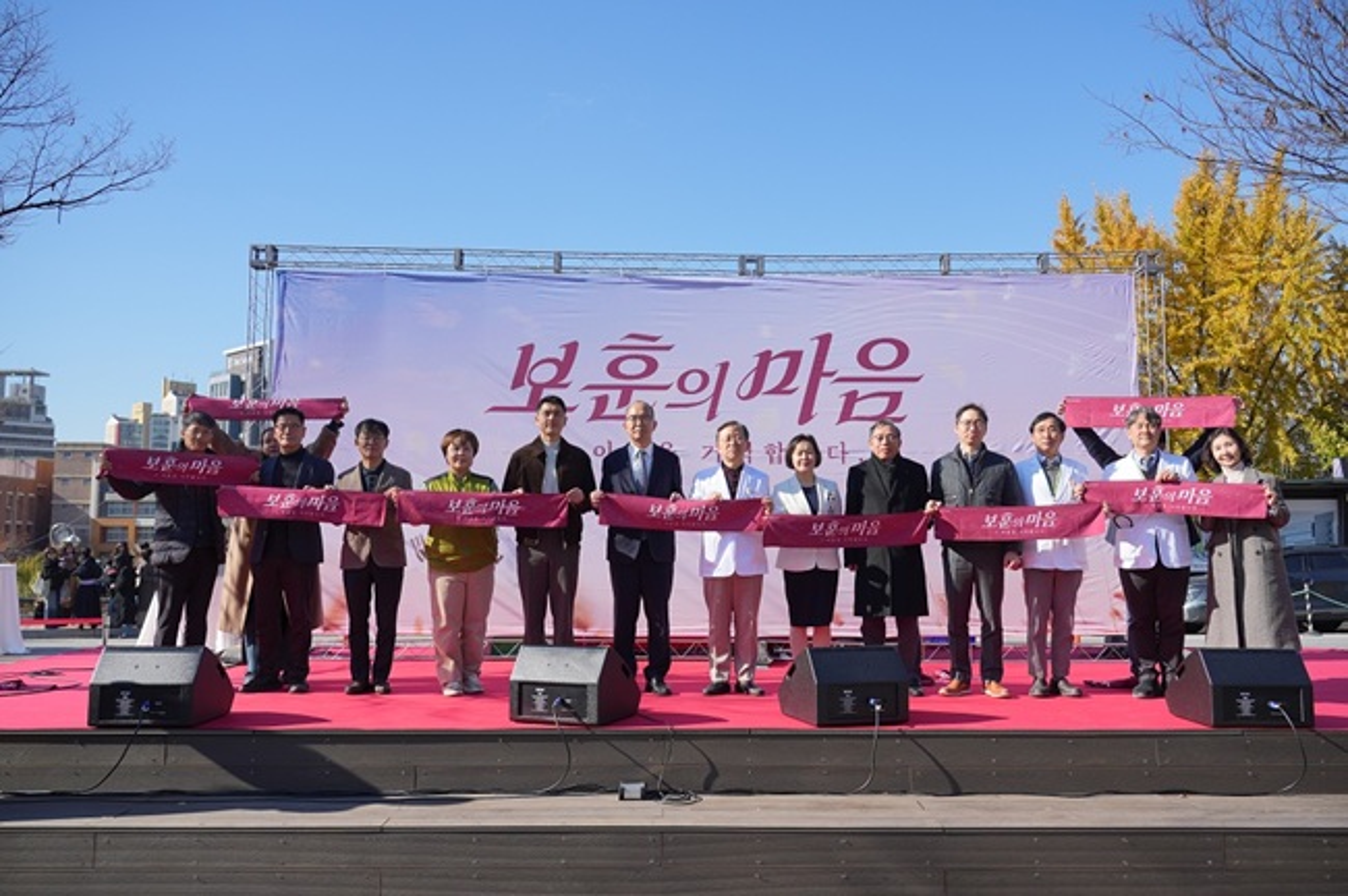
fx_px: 1085
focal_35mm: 29
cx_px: 674
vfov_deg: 44.9
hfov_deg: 63.7
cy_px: 448
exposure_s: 1/500
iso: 100
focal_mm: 29
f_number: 5.6
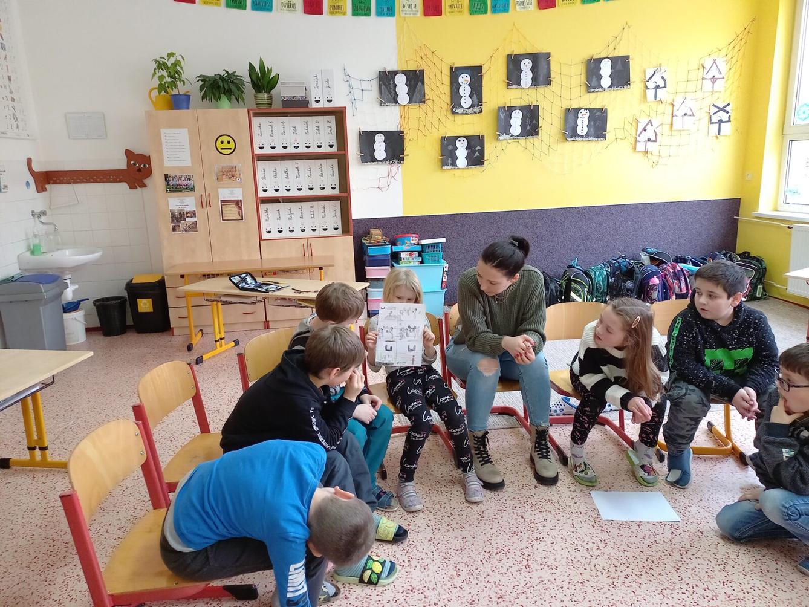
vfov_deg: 54.9
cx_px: 404
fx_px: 584
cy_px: 304
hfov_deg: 69.4
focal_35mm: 25
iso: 320
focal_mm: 4.65
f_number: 1.8
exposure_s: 1/50
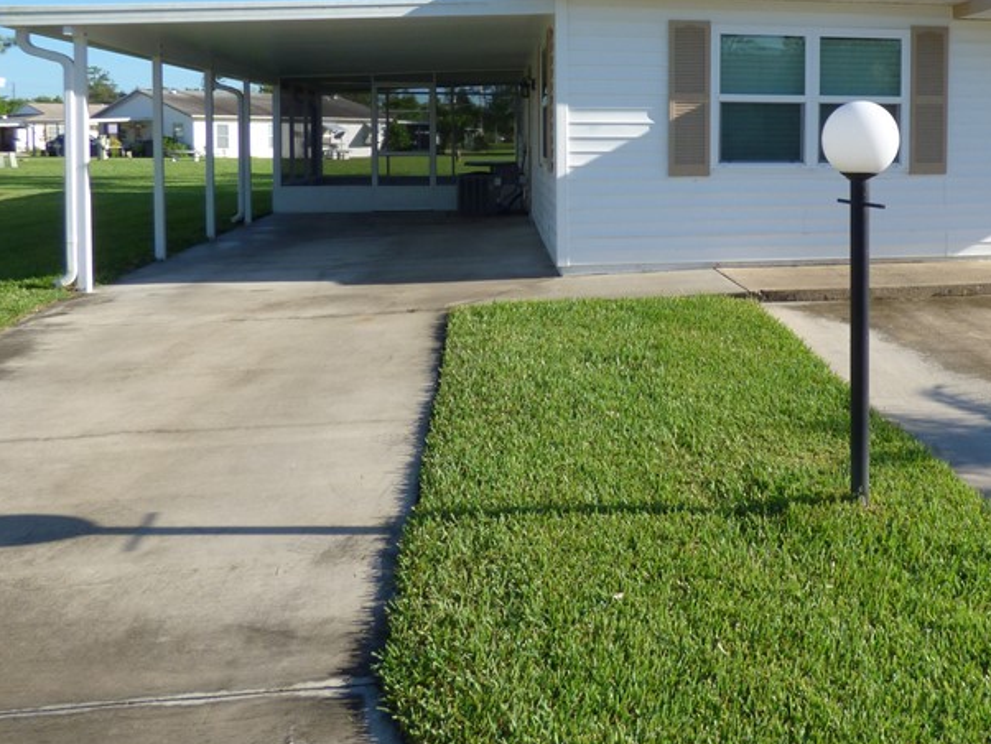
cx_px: 695
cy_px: 183
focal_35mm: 34
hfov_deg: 52.4
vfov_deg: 40.6
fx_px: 974
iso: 100
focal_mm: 3.58
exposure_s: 1/1300
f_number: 2.8
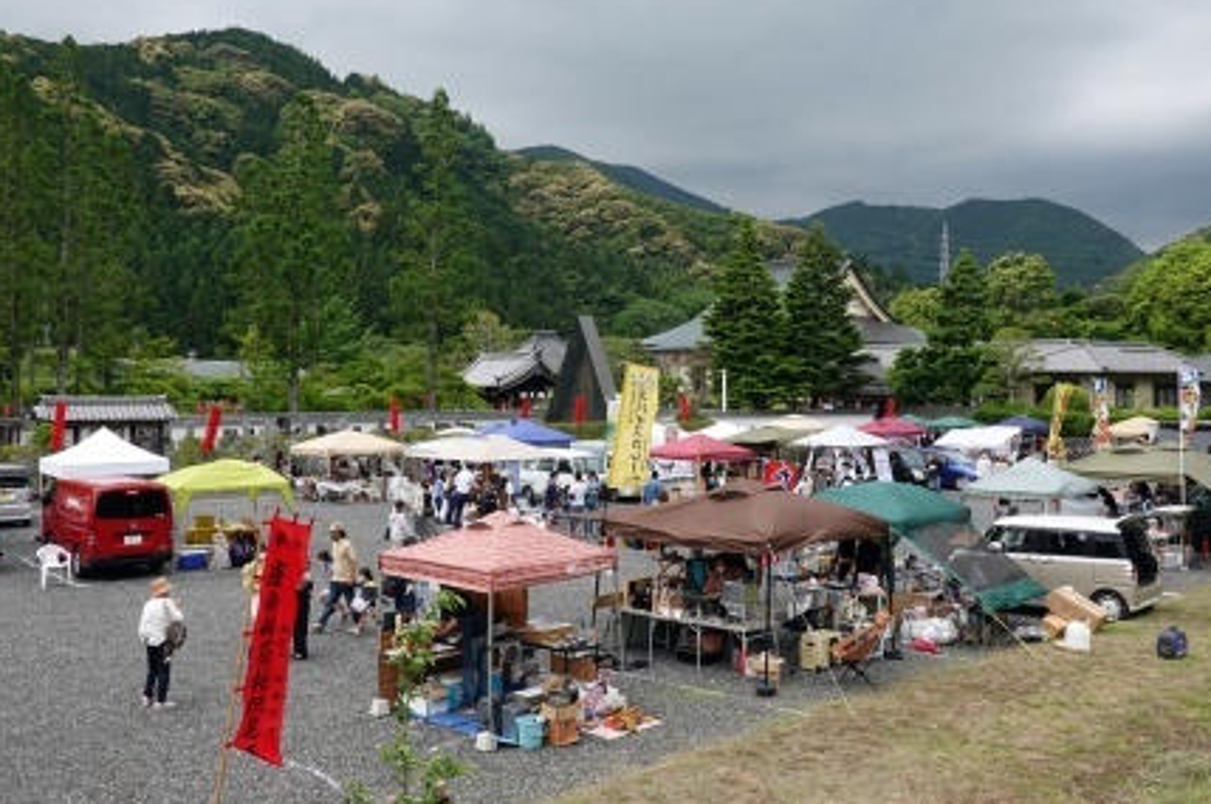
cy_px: 363
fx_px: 1176
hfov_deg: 54.5
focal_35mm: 35
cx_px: 627
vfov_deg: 37.7
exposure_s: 1/200
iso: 125
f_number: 5.6
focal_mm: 11.06
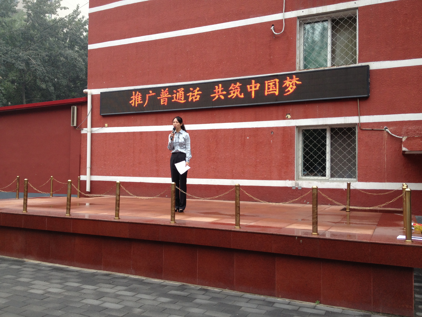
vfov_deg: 40.7
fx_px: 427
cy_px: 158
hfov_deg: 52.6
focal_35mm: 35
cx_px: 211
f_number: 2.4
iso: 50
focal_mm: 4.28
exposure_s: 1/123
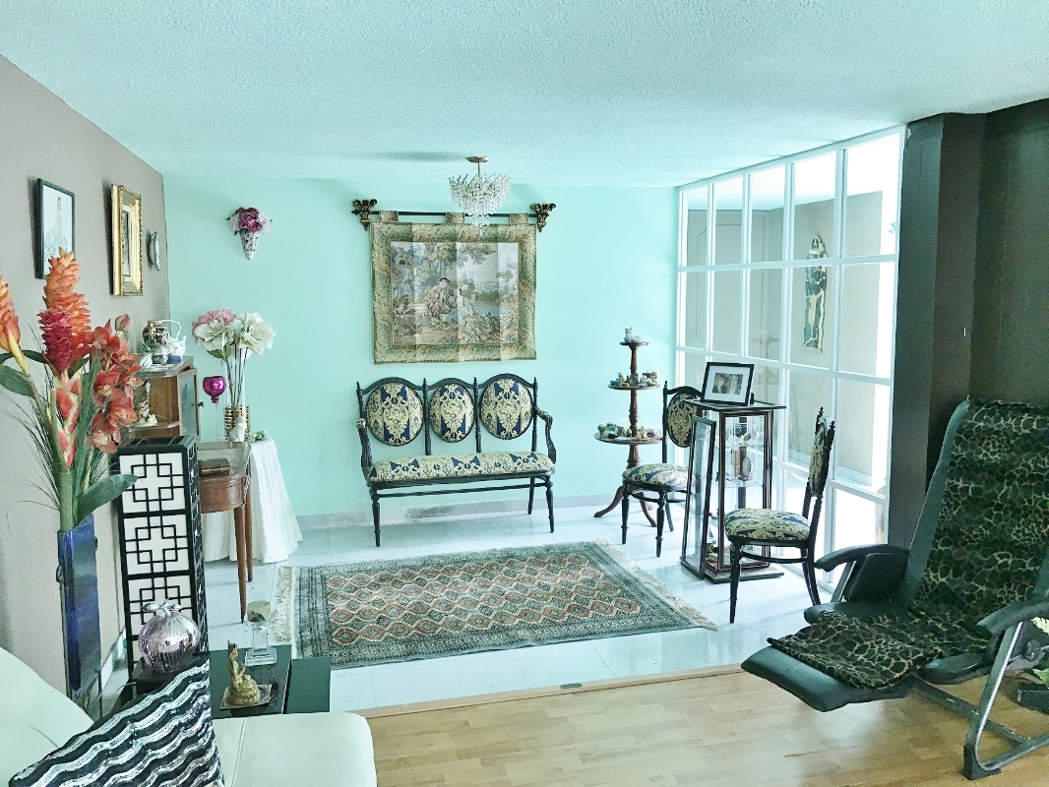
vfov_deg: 49.8
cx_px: 524
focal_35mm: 28
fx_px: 849
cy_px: 394
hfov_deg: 63.4
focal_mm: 3.99
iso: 25
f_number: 1.8
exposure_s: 1/33
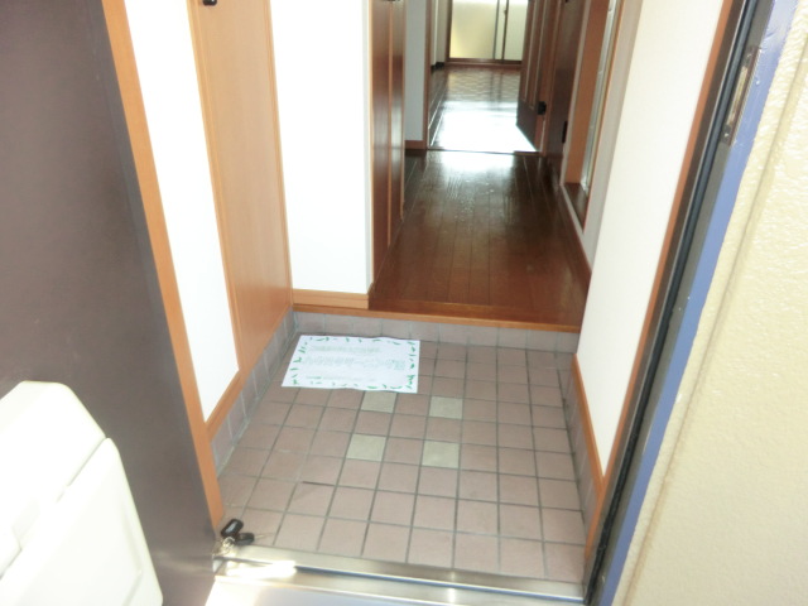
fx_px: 560
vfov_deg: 56.8
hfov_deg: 71.6
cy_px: 303
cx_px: 404
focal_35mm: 24
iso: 160
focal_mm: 4.3
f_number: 3.2
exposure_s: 1/60
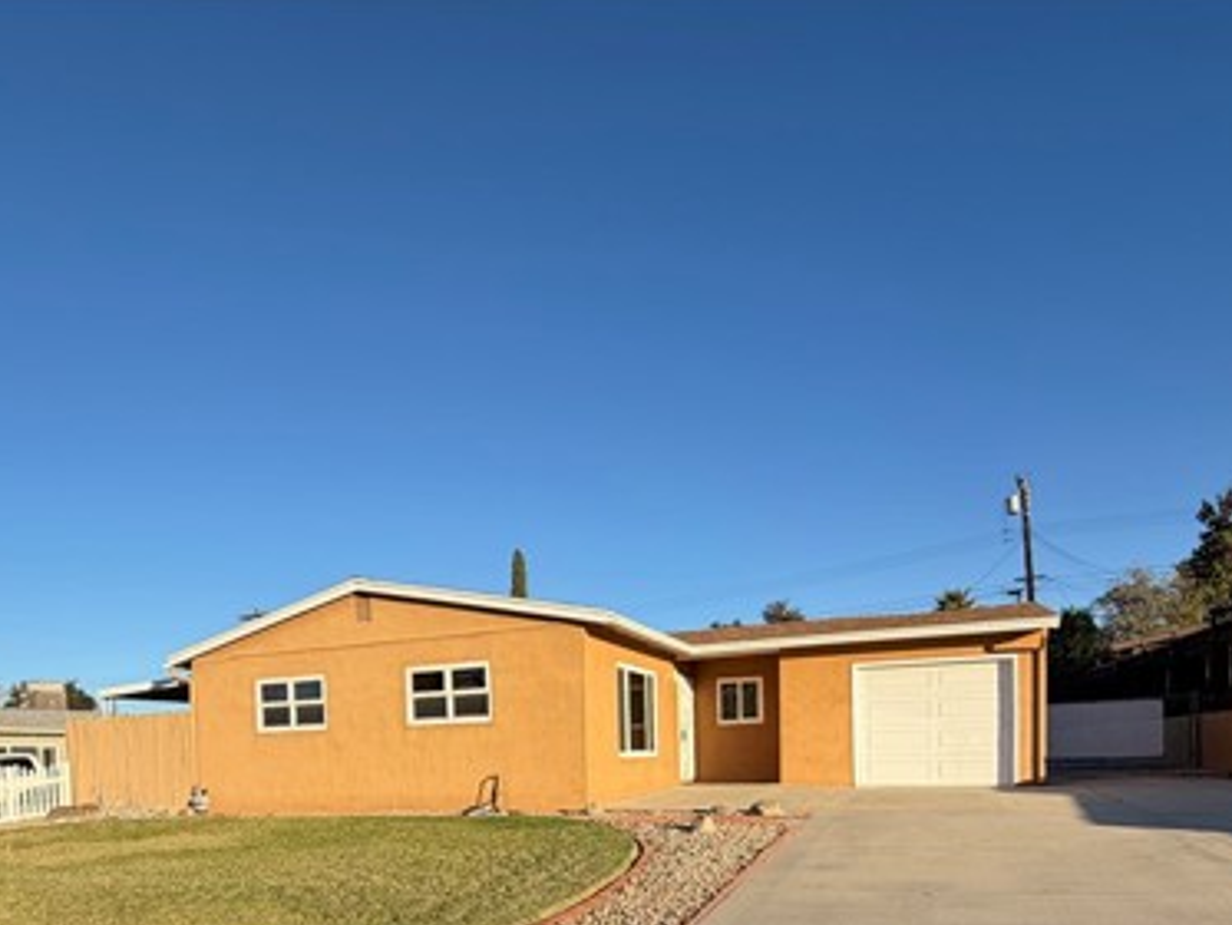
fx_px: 854
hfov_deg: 71.3
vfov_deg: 51.9
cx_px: 542
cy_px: 783
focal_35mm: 24
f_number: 2.2
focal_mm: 2.22
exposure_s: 1/770
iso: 25
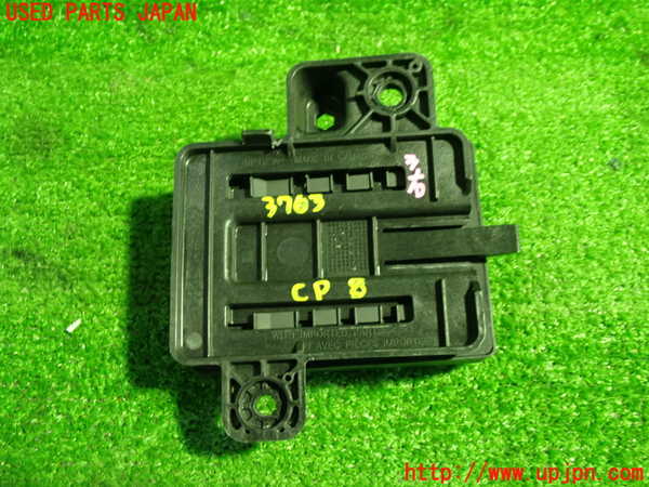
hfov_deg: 45.8
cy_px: 244
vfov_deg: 35.1
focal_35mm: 41
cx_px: 324
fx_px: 769
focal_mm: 7.31
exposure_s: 1/30
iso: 800
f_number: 2.8
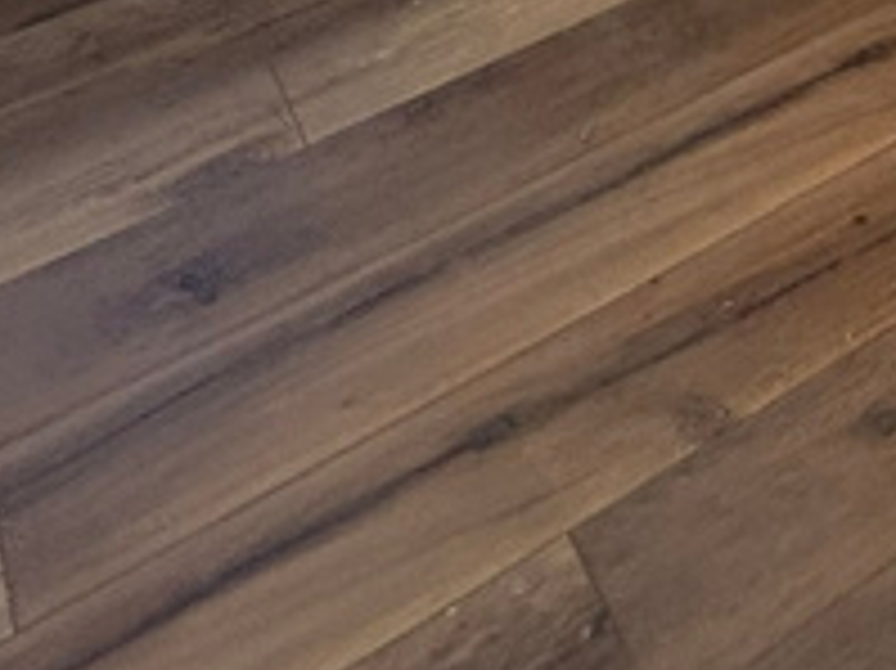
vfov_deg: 14.1
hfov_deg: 21.3
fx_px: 1863
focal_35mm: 72
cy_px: -940
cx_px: 1459
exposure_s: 1/142
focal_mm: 2.22
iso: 64
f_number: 2.2
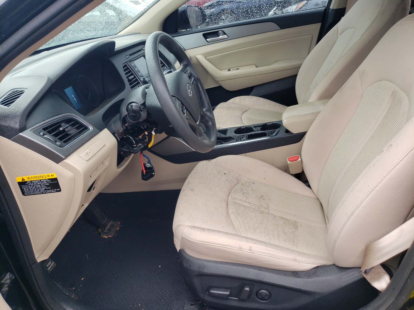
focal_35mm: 26
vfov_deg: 53.1
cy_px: 155
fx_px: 311
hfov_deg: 67.3
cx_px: 207
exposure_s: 1/333
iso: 50
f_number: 1.5
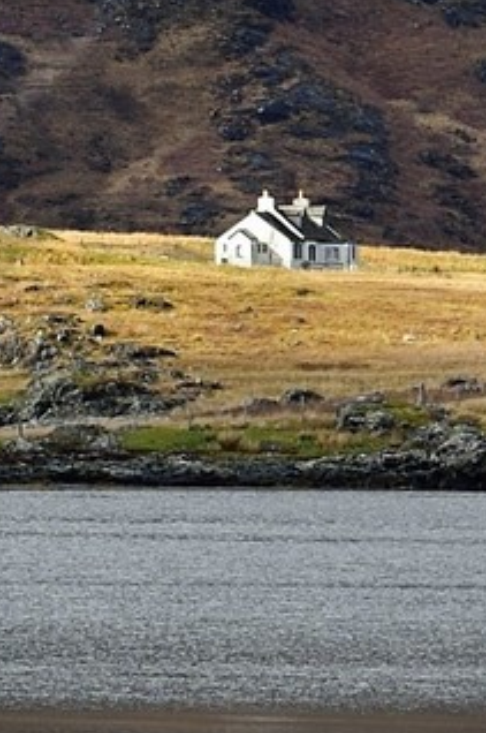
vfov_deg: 2.3
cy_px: -610
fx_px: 18446
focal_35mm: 908
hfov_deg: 1.5
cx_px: -624
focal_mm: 120
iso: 200
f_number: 10
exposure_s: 1/250
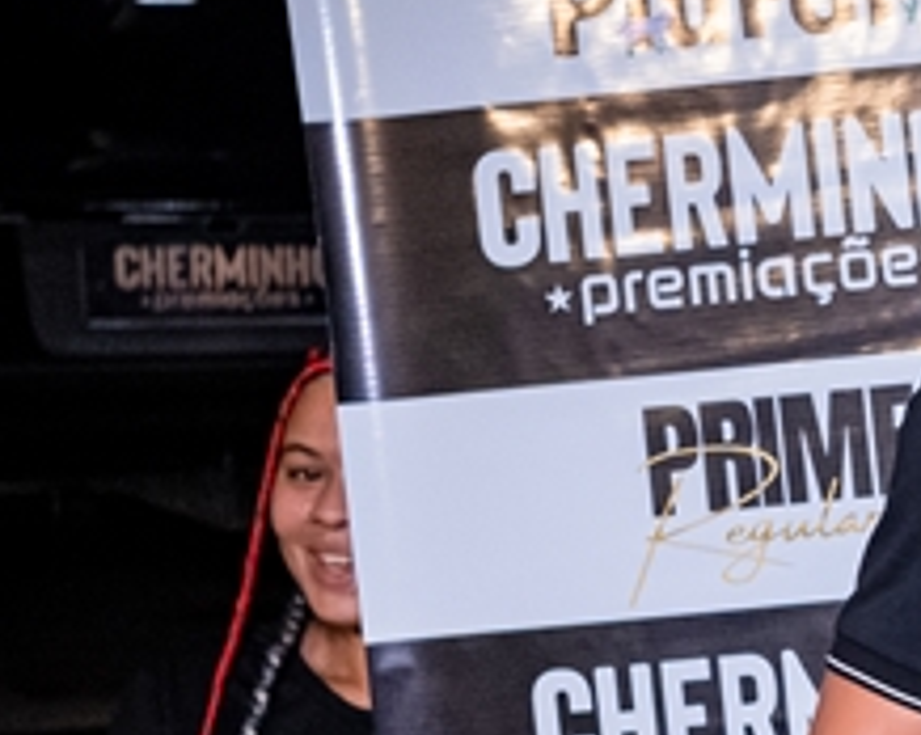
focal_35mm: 115
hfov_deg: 15.0
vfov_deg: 13.3
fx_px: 3132
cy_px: 612
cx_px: 1536
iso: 2500
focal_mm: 24
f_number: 2.8
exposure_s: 1/400
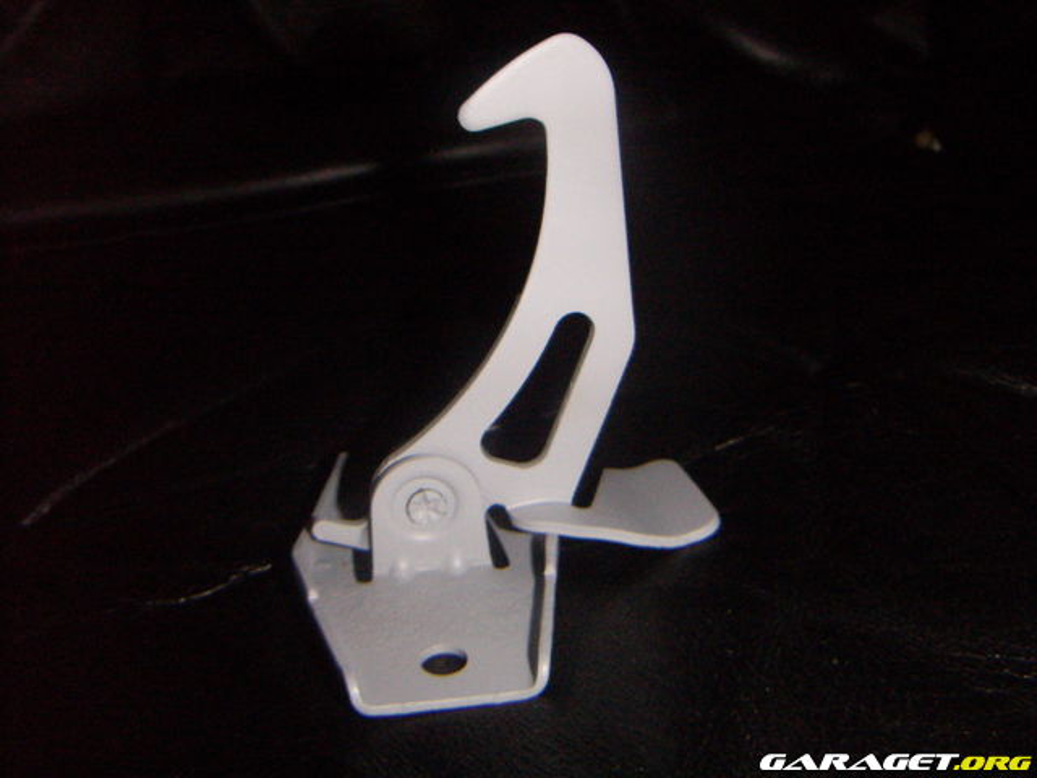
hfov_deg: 51.4
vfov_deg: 39.7
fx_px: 1078
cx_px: 518
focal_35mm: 36
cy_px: 389
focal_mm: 4.7
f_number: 6.7
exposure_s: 1/50
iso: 200
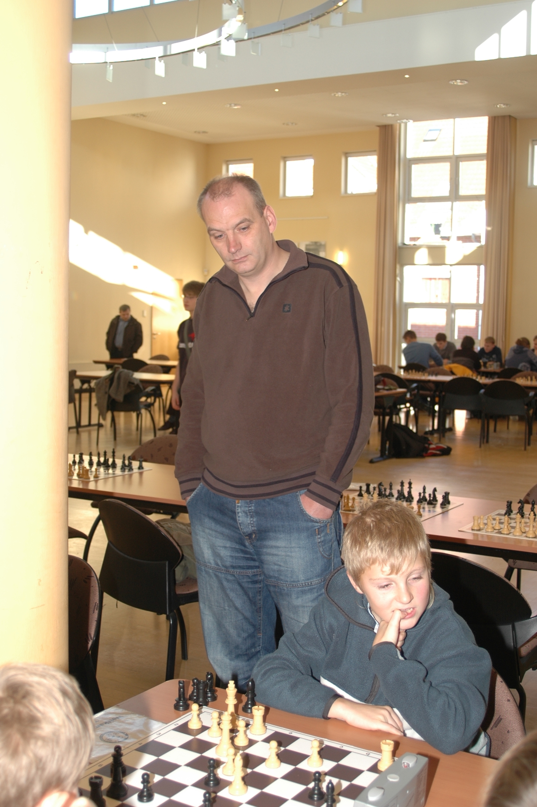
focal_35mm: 46
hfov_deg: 28.9
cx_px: 268
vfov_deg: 42.4
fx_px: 1042
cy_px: 404
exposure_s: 1/60
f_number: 4.5
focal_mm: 31
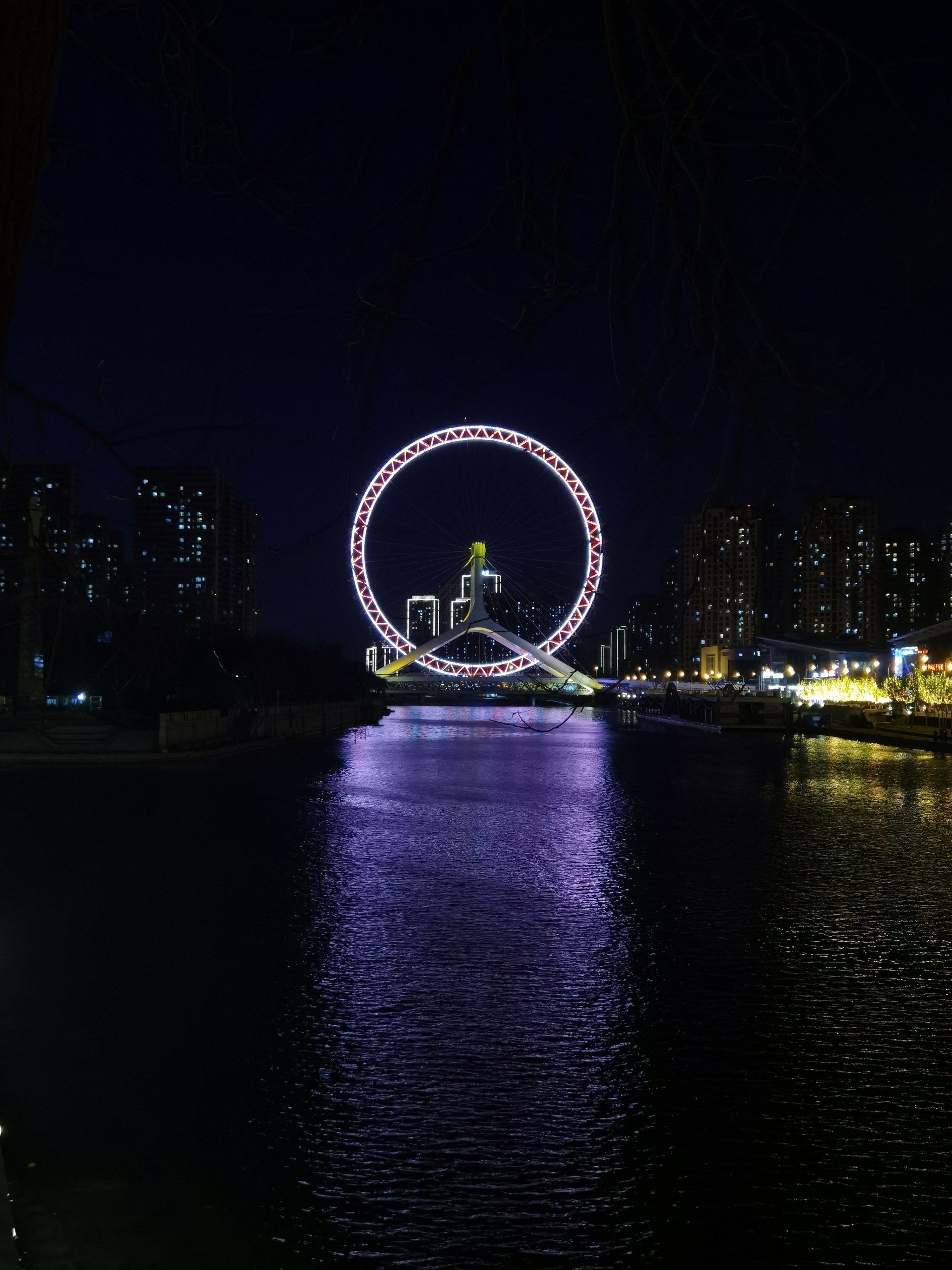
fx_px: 1614
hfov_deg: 32.9
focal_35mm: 44
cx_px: 476
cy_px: 635
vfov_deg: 42.9
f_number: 1.9
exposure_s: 1/50
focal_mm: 6.71
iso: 320
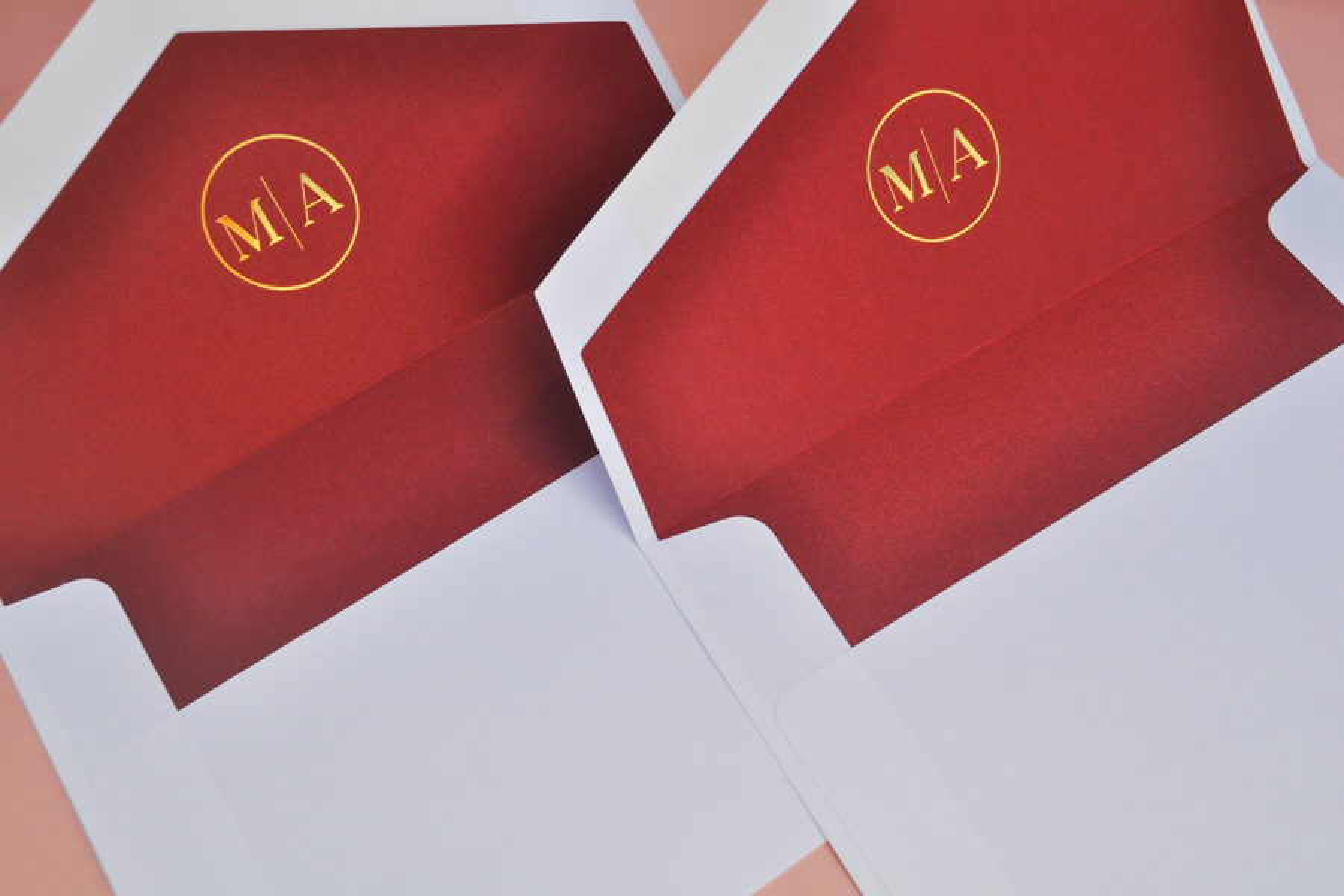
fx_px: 1344
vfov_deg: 36.9
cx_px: 672
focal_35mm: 36
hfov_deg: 53.1
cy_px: 448
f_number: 7.1
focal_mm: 24
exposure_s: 1/200
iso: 200
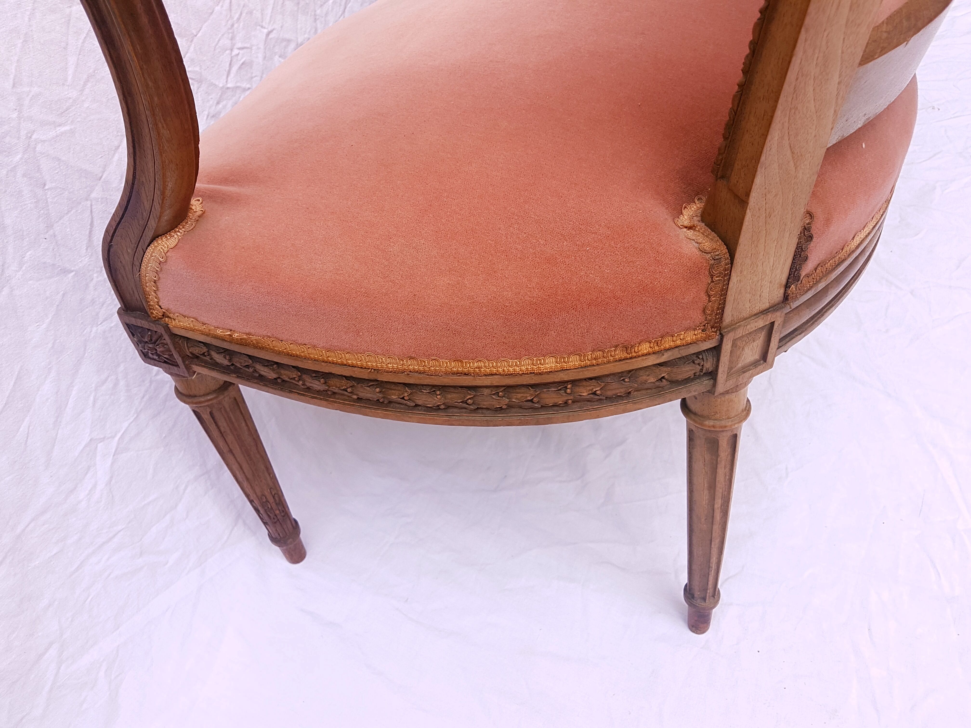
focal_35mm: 26
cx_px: 486
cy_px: 364
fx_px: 729
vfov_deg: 53.1
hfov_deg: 67.3
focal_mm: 4.2
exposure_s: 1/176
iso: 40
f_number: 1.7
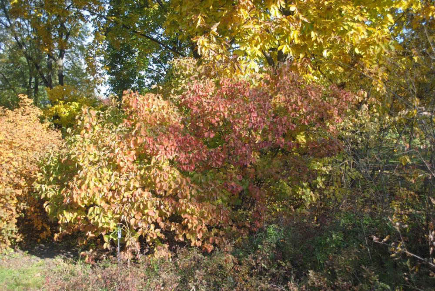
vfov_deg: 40.1
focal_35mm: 33
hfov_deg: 57.2
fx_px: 399
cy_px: 146
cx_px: 218
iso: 200
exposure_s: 1/320
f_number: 3.8
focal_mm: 22
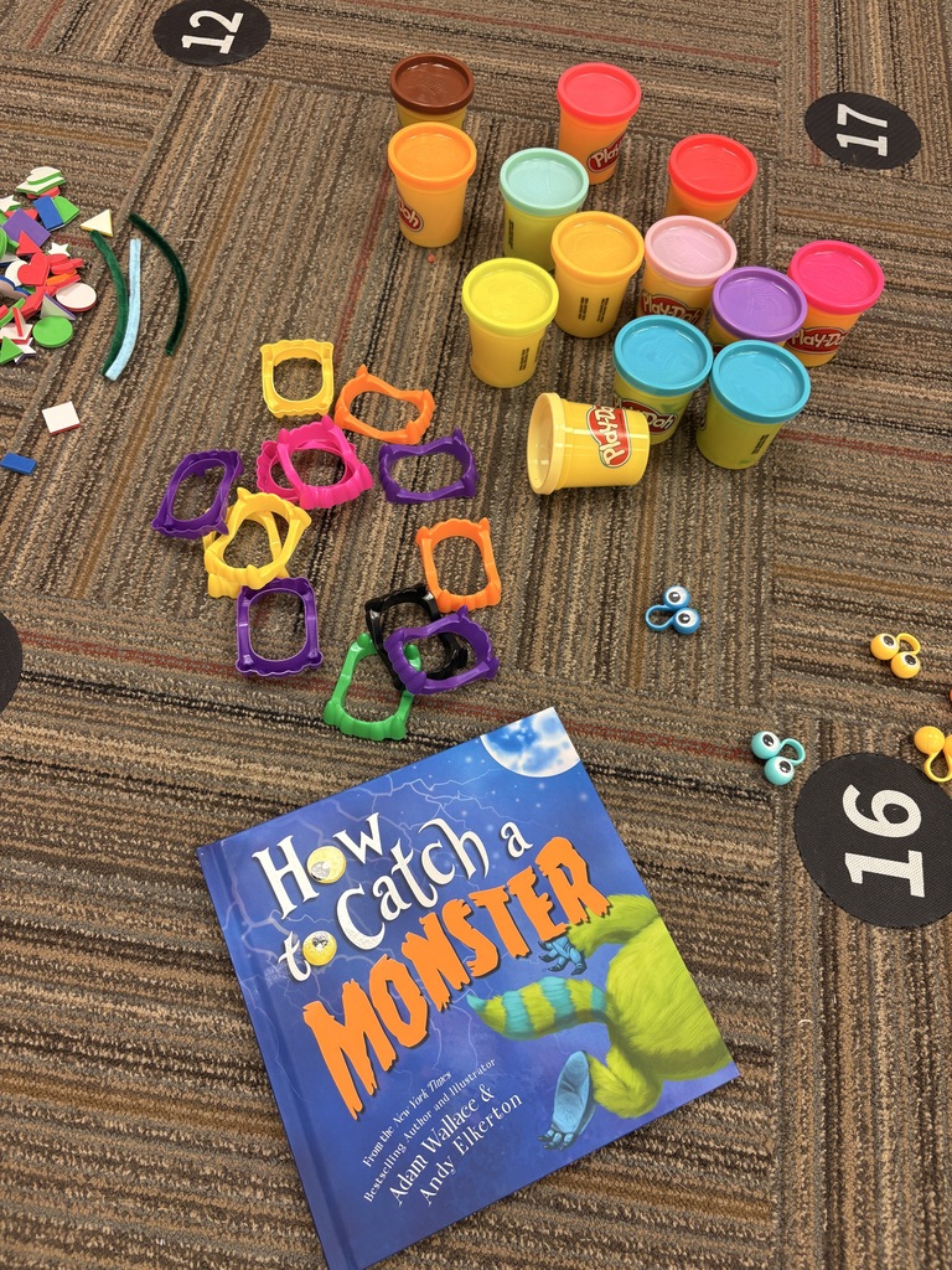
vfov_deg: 67.3
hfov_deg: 53.1
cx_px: 476
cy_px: 635
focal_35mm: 26
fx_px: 953
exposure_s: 1/60
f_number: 1.6
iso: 80
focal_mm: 5.96
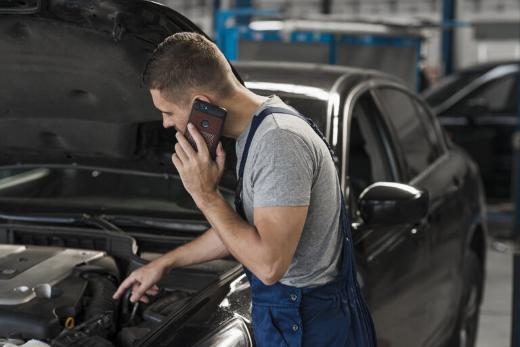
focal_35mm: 85
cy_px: 174
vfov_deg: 16.1
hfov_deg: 23.9
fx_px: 1228
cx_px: 260
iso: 320
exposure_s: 1/125
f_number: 3.5
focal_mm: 85
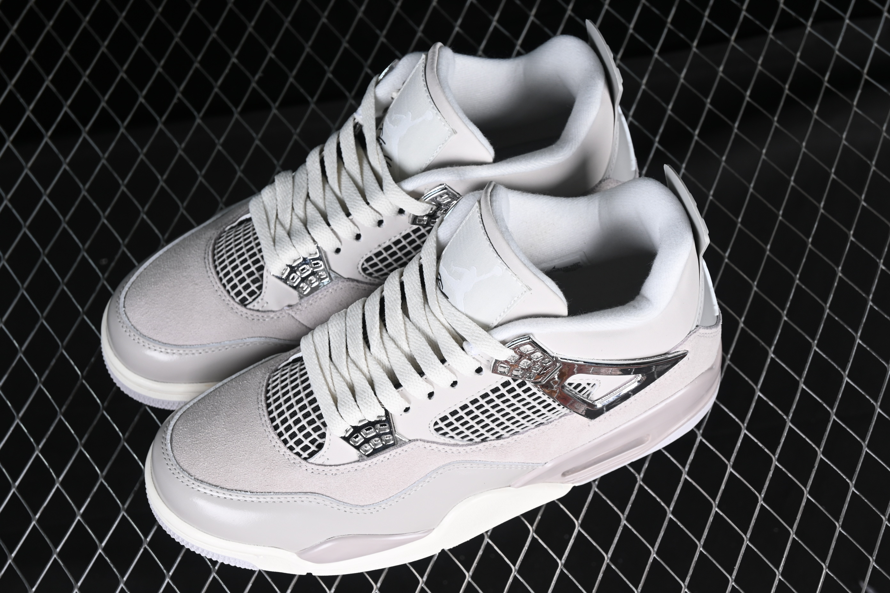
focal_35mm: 75
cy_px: 296
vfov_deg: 18.2
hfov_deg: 27.0
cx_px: 445
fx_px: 1854
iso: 160
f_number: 7.1
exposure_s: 1/80
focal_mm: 50
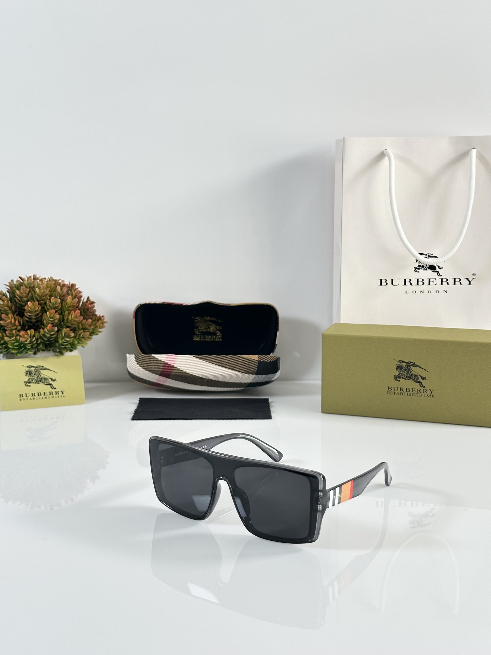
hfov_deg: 30.3
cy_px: 328
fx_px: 908
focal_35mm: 48
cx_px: 246
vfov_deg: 39.7
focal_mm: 6.86
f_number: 1.78
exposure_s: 1/100
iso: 80
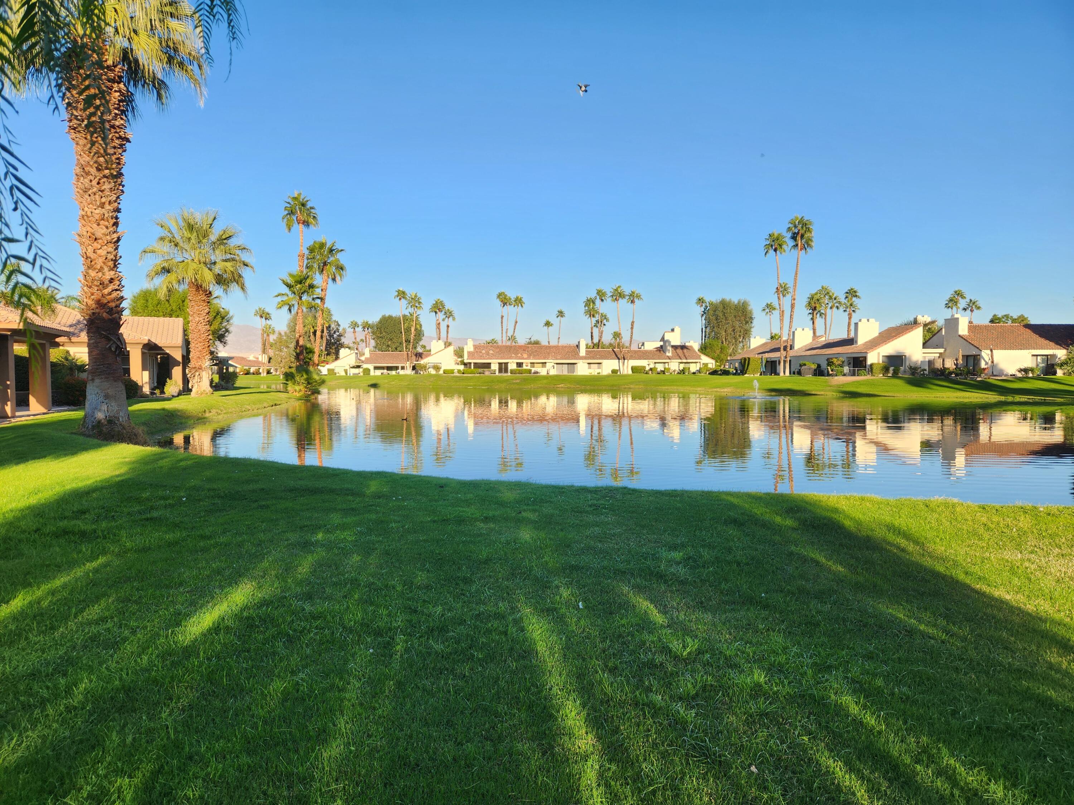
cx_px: 537
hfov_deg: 73.9
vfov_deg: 58.9
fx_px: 714
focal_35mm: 23
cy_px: 402
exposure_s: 1/777
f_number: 1.8
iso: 20
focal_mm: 5.4
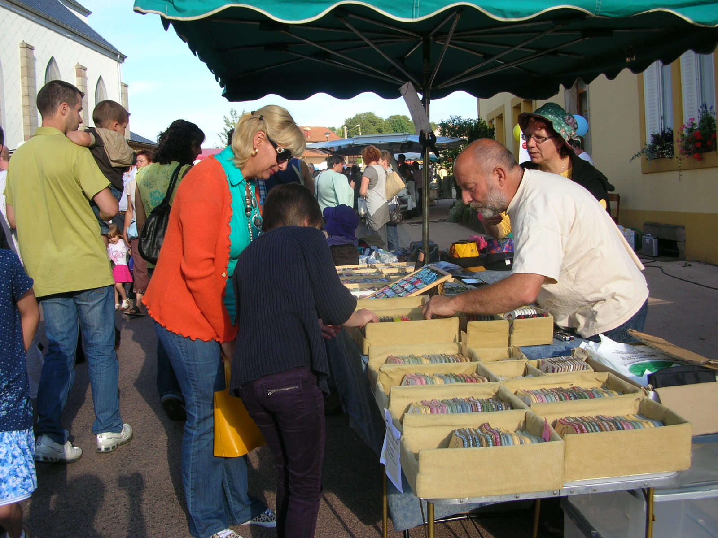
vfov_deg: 40.7
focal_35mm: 35
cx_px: 359
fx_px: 726
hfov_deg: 52.6
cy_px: 269
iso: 50
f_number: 2.8
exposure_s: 1/416
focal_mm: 5.8
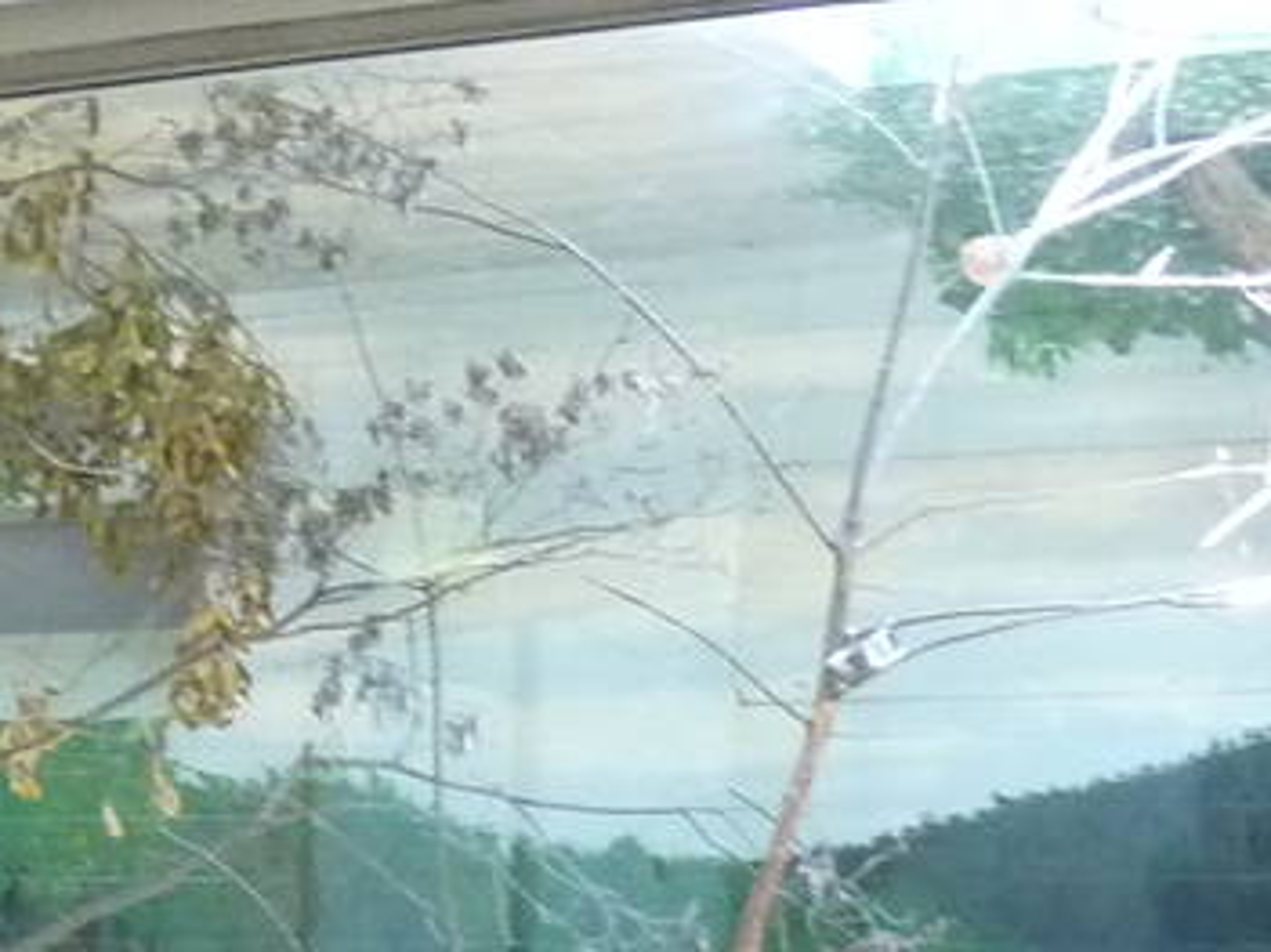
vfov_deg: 12.7
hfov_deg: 16.6
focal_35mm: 114
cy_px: 1097
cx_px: -232
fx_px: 4184
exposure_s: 1/20
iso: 400
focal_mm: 4.1
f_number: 3.3
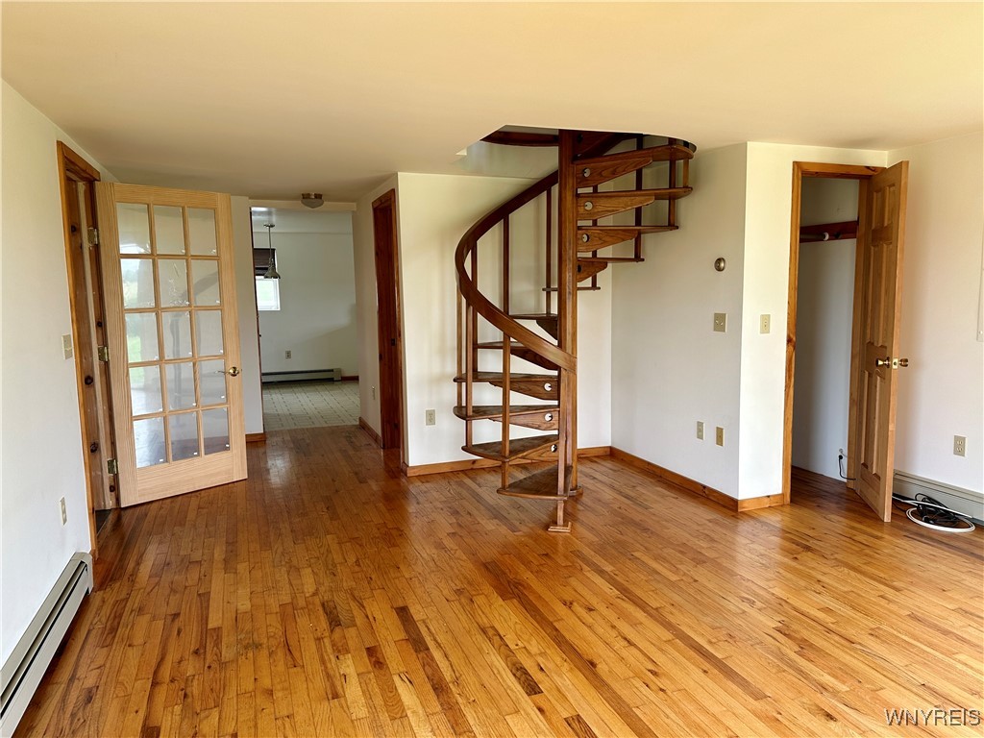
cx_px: 492
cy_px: 369
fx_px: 682
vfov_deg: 56.8
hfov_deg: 71.6
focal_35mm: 24
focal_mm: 6.86
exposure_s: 1/121
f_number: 1.78
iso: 80
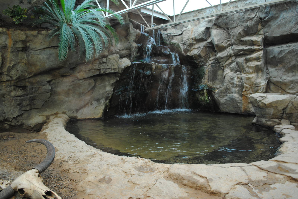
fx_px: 224
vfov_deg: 48.0
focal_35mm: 27
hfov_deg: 67.3
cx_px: 149
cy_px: 100
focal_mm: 18
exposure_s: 1/40
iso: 200
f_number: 3.5
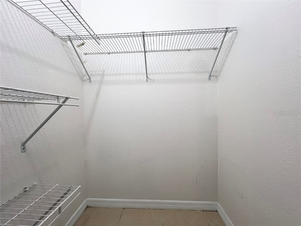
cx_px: 150
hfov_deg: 106.2
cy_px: 113
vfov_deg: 89.9
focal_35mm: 13
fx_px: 113
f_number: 1.8
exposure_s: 1/120
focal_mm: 1.57
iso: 100
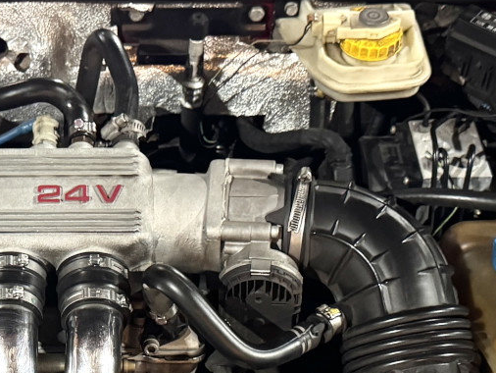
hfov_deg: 21.1
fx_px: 1305
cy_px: 372
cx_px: 56
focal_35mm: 91
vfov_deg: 15.9
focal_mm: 6.76
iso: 1000
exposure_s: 1/35
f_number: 1.78
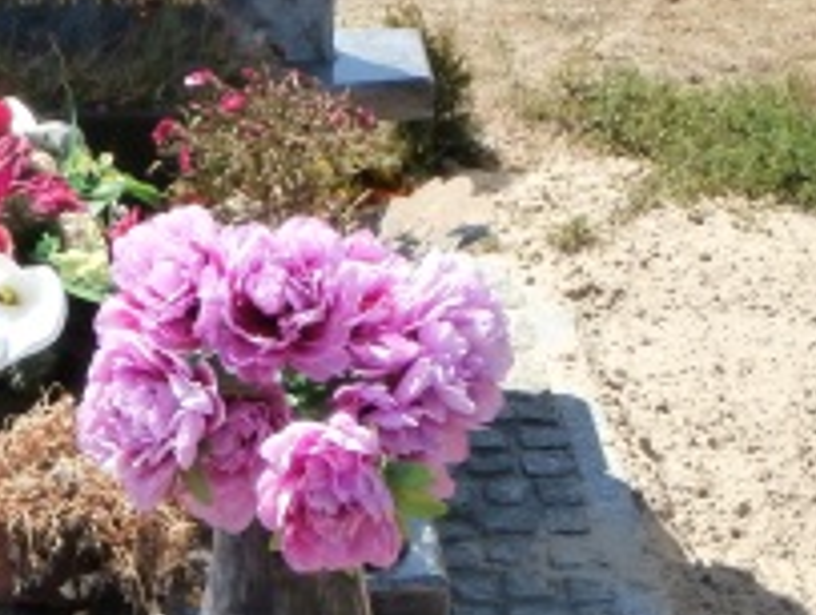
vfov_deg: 10.0
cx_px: -4
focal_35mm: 148
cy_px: 94
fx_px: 3495
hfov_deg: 13.1
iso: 100
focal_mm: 8.29
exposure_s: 1/500
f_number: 4.2
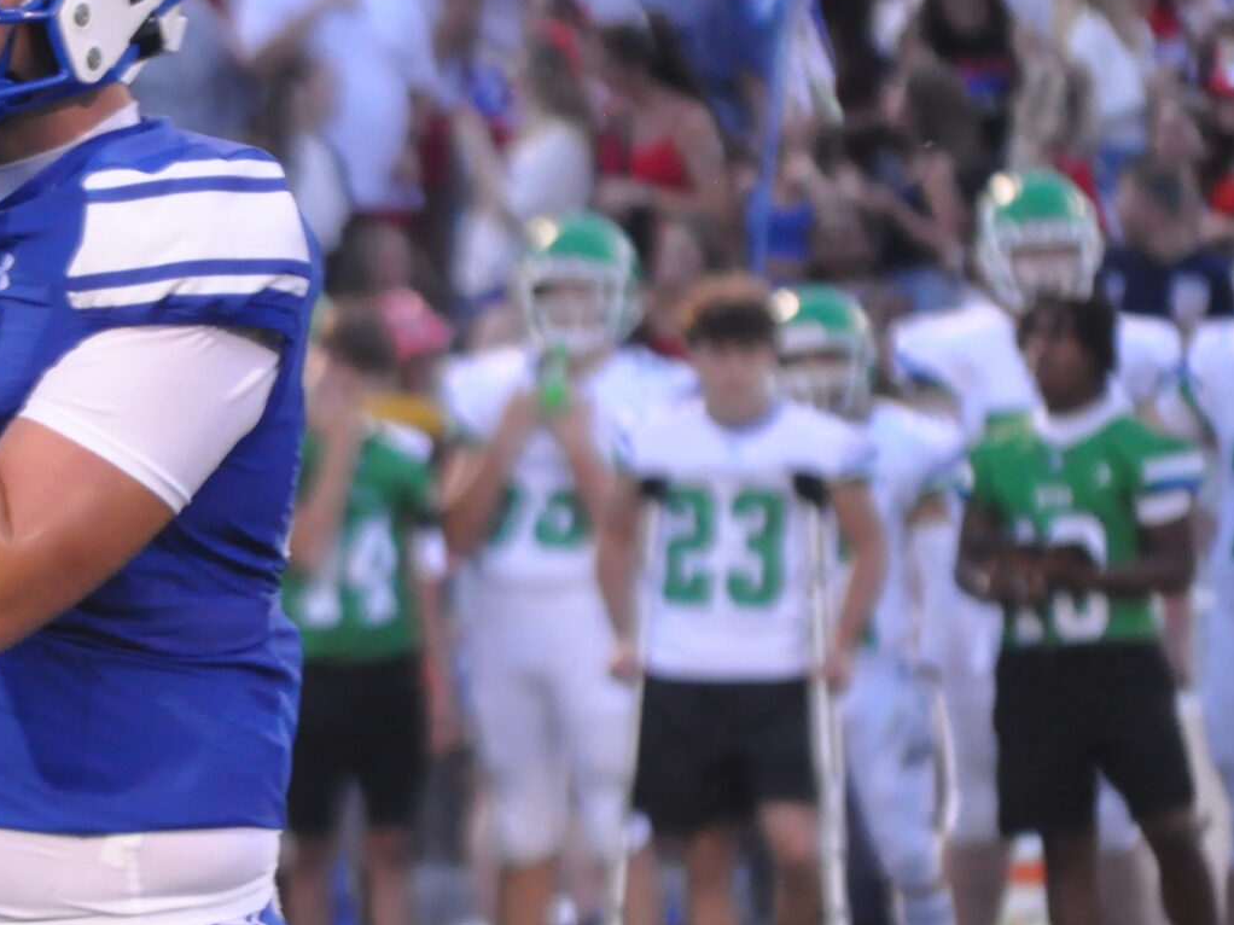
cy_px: 485
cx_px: 198
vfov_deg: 2.1
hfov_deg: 2.7
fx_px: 25732
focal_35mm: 722
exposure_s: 1/100
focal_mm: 200
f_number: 5.6
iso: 1600
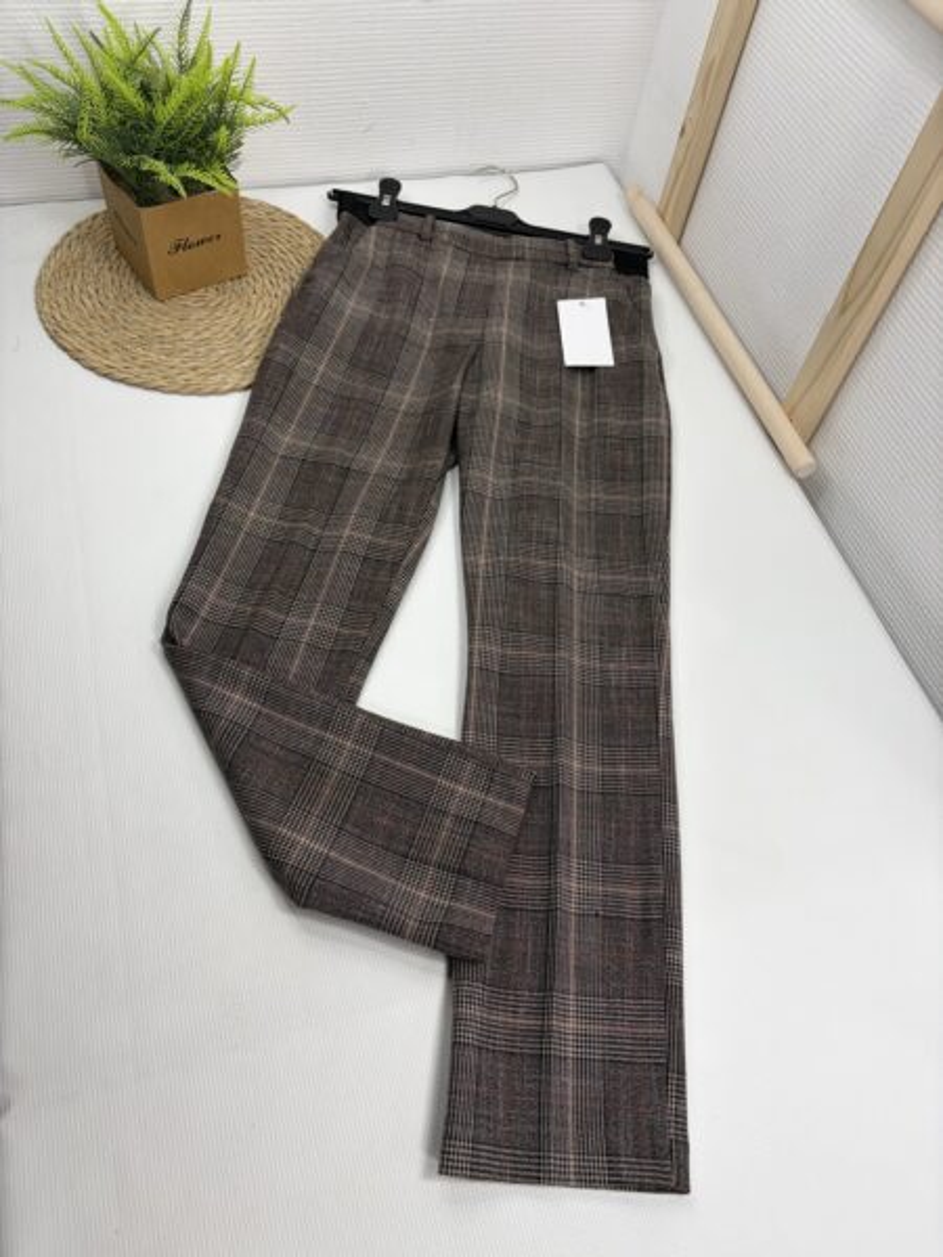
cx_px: 472
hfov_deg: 53.1
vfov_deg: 67.3
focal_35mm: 26
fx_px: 944
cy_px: 628
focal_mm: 5.96
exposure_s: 1/328
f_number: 1.6
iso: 50
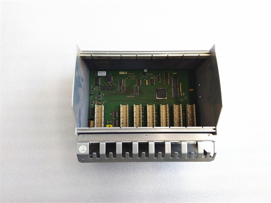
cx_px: 136
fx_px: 211
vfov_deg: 51.4
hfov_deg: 65.3
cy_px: 102
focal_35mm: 27
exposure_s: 1/33
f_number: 2
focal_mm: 3.79
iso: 285
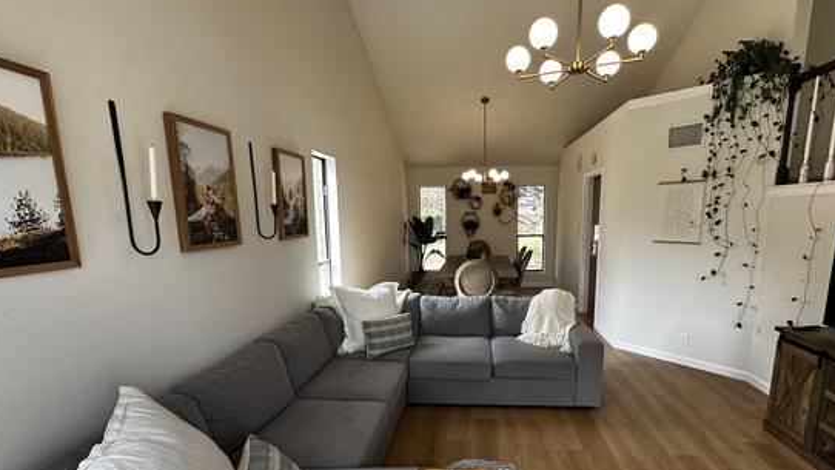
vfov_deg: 60.5
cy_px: 284
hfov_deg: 92.4
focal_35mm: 18
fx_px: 399
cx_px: 459
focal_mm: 2.22
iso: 80
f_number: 2.2
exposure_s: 1/99
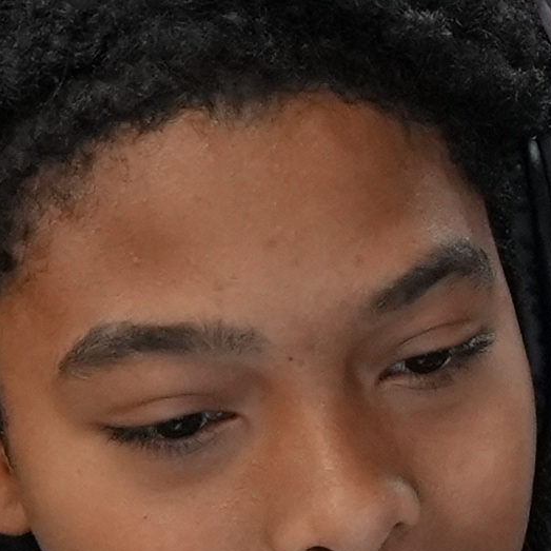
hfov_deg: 8.2
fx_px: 3728
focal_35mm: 207
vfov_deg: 8.3
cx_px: 968
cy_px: 759
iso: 6400
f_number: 4
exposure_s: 1/160
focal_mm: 30
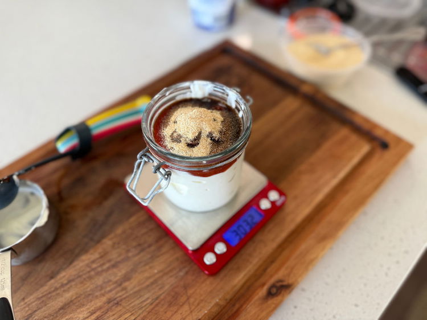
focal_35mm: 24
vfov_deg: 56.8
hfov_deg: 71.6
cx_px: 214
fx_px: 296
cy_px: 160
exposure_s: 1/121
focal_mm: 6.76
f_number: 1.78
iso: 100
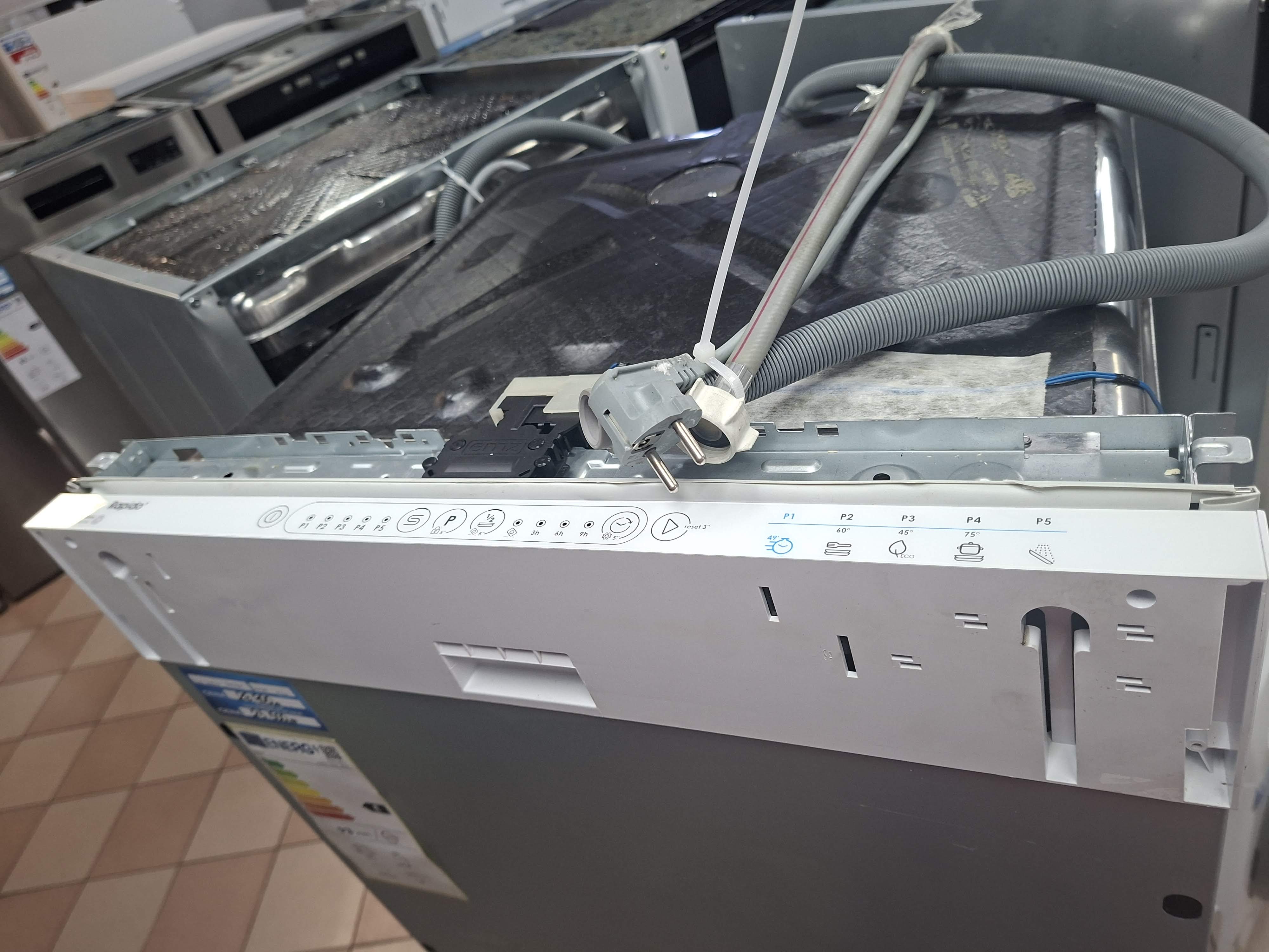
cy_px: 476
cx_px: 634
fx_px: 843
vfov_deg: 58.9
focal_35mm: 23
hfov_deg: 73.9
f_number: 1.8
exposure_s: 1/100
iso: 250
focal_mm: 5.54
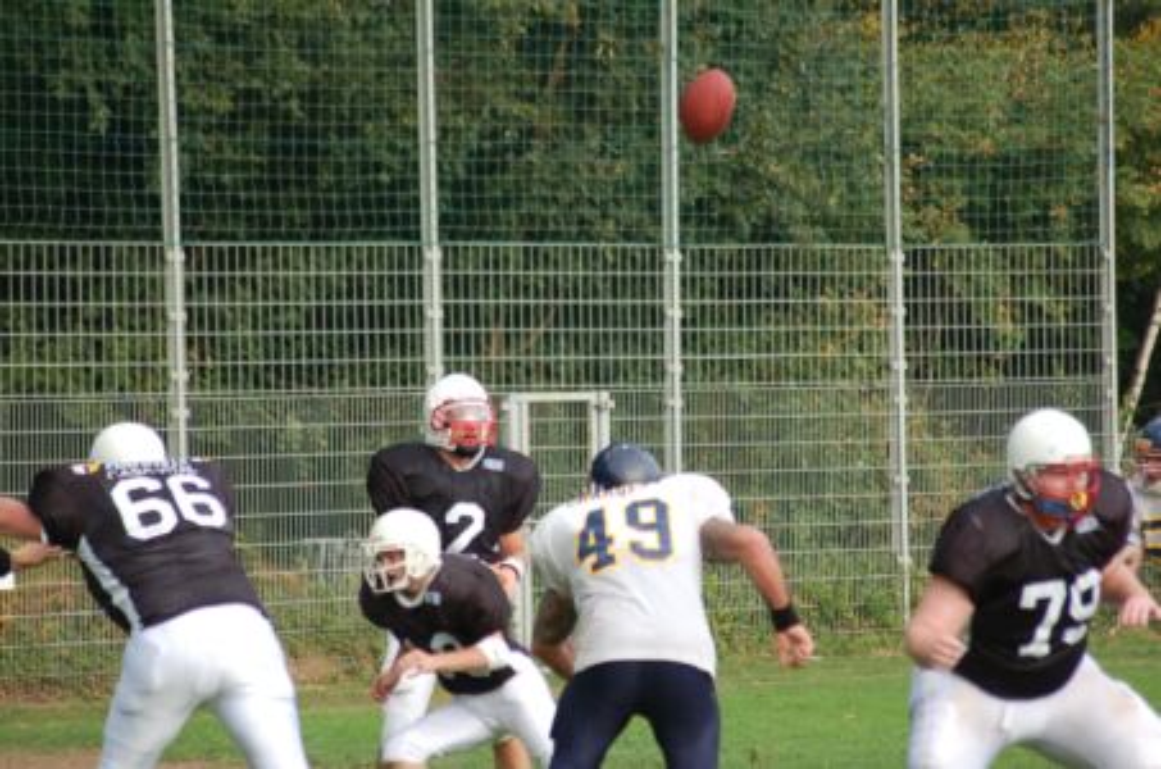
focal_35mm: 225
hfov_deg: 9.2
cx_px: 580
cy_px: 384
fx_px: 7241
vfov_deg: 6.1
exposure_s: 1/500
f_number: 4.5
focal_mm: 150
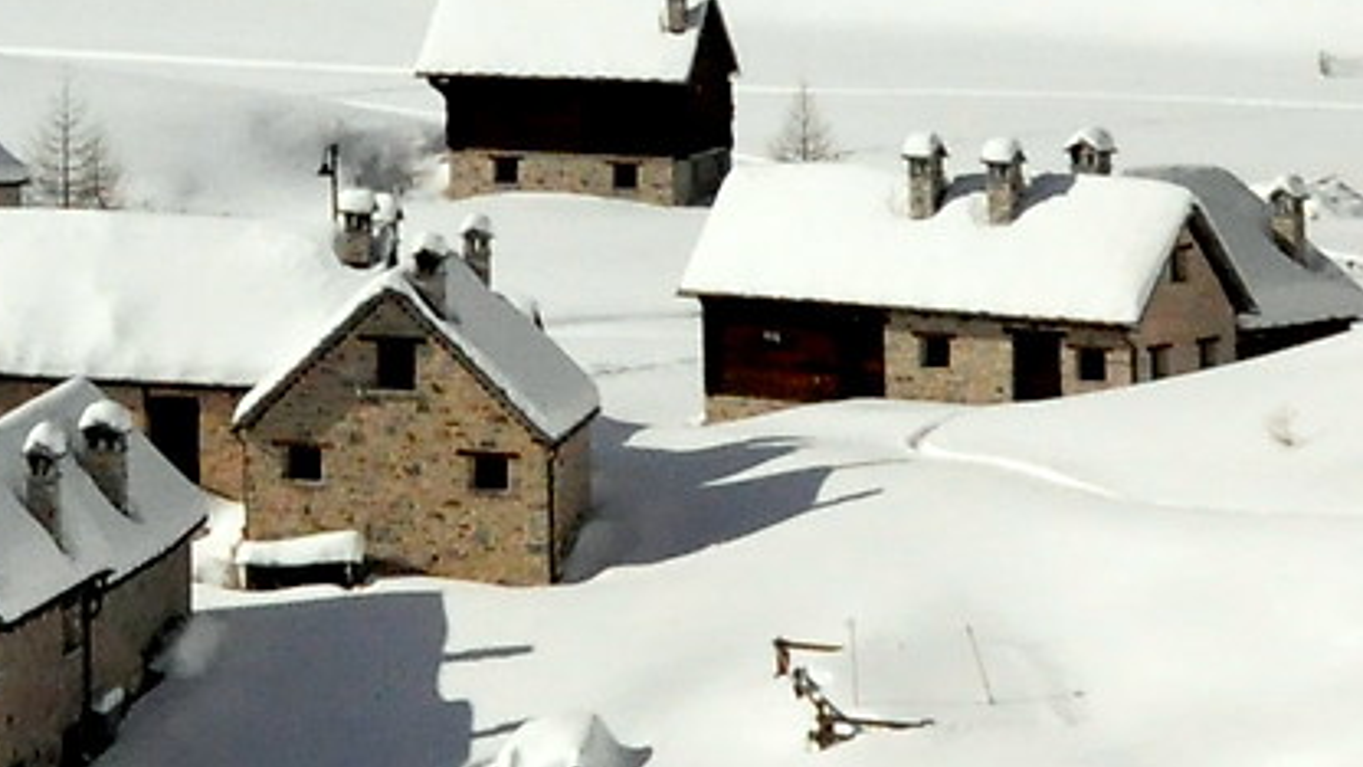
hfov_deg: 13.8
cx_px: -783
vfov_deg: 8.0
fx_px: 5240
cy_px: -764
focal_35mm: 145
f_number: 8
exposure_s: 1/3000
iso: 3200
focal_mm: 16
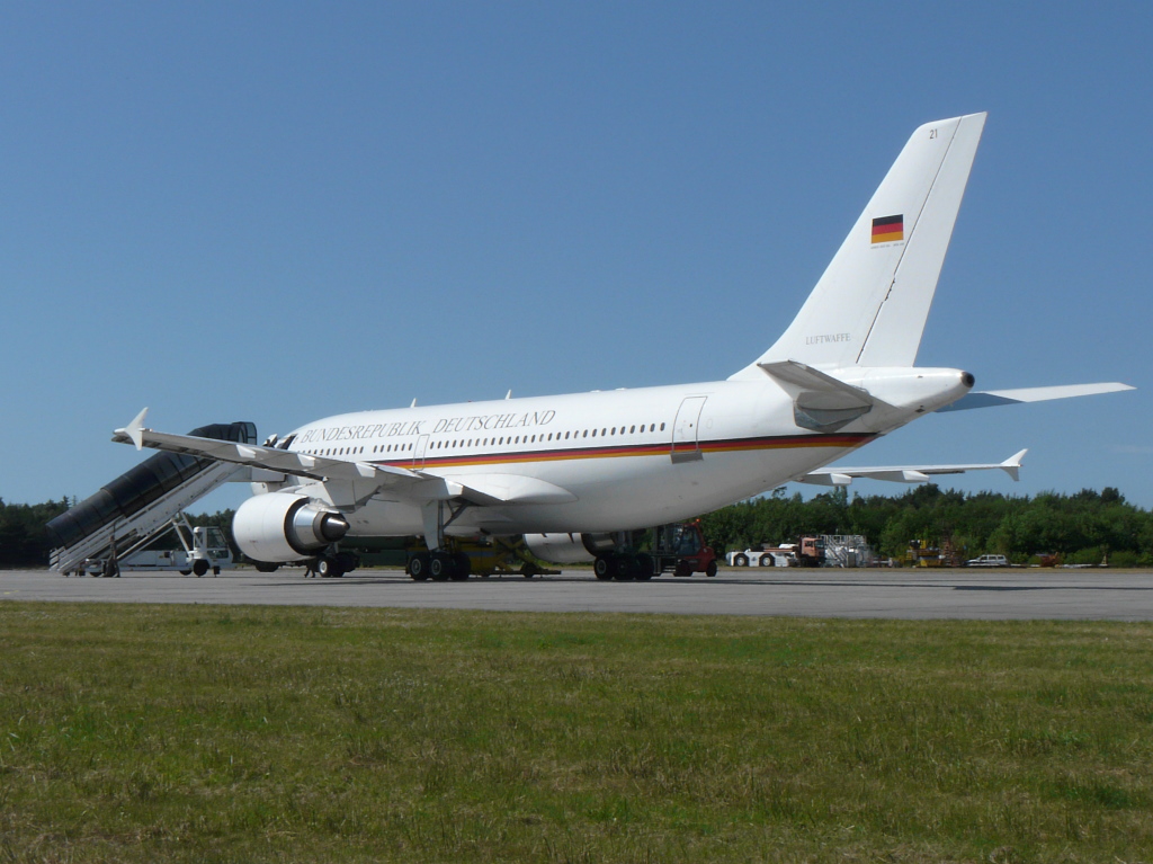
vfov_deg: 26.1
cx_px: 576
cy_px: 432
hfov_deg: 34.4
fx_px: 1864
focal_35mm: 56
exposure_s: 1/500
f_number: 7.1
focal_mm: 9.2
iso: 100
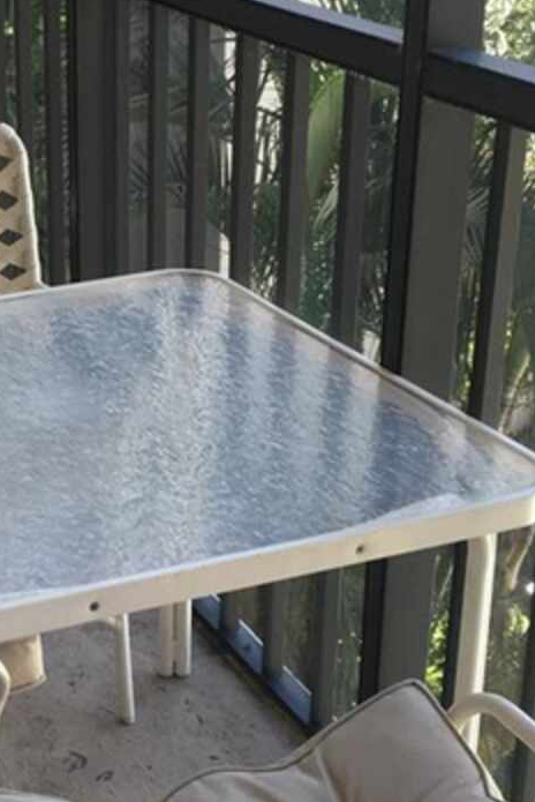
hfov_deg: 17.7
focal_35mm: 74
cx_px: -78
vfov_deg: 27.3
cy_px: 469
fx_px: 1648
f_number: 2.2
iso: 32
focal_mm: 4.15
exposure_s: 1/120
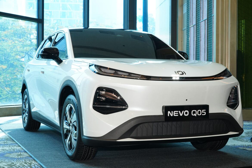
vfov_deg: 23.8
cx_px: 126
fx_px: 399
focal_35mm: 57
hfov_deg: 35.1
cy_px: 84
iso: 1250
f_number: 9.5
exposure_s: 1/125
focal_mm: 57
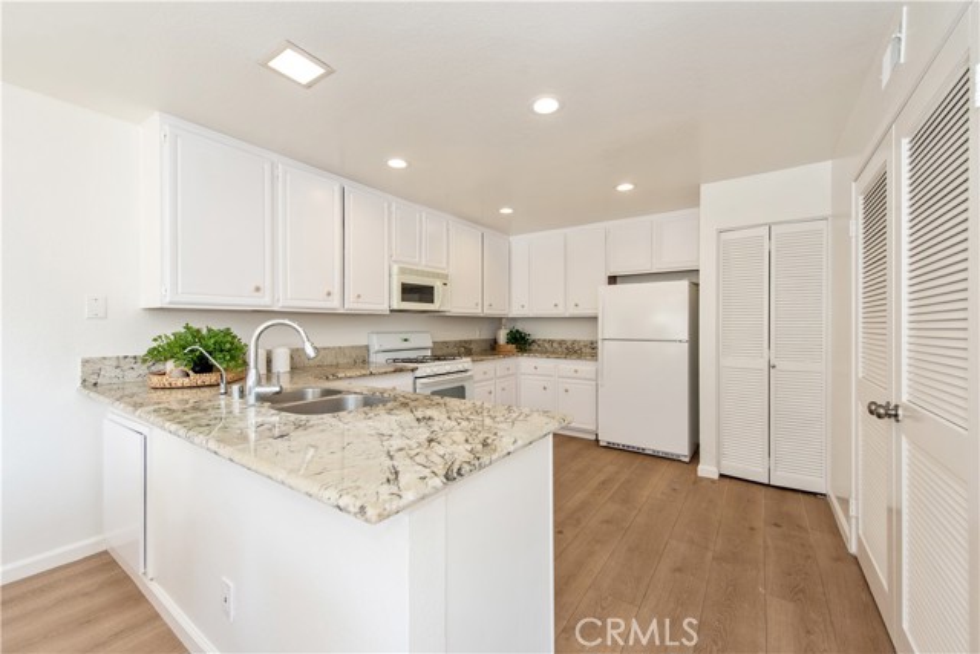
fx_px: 381
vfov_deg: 81.2
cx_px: 490
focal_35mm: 14
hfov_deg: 104.2
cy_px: 327
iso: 360
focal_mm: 14
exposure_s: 1/125
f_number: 5.6
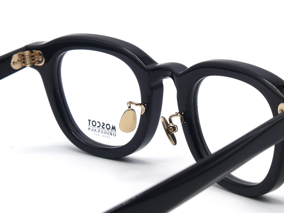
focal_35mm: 214
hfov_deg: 9.2
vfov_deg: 6.9
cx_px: 142
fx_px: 1756
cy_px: 106
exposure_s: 1/200
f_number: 5.6
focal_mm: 38.4
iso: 80
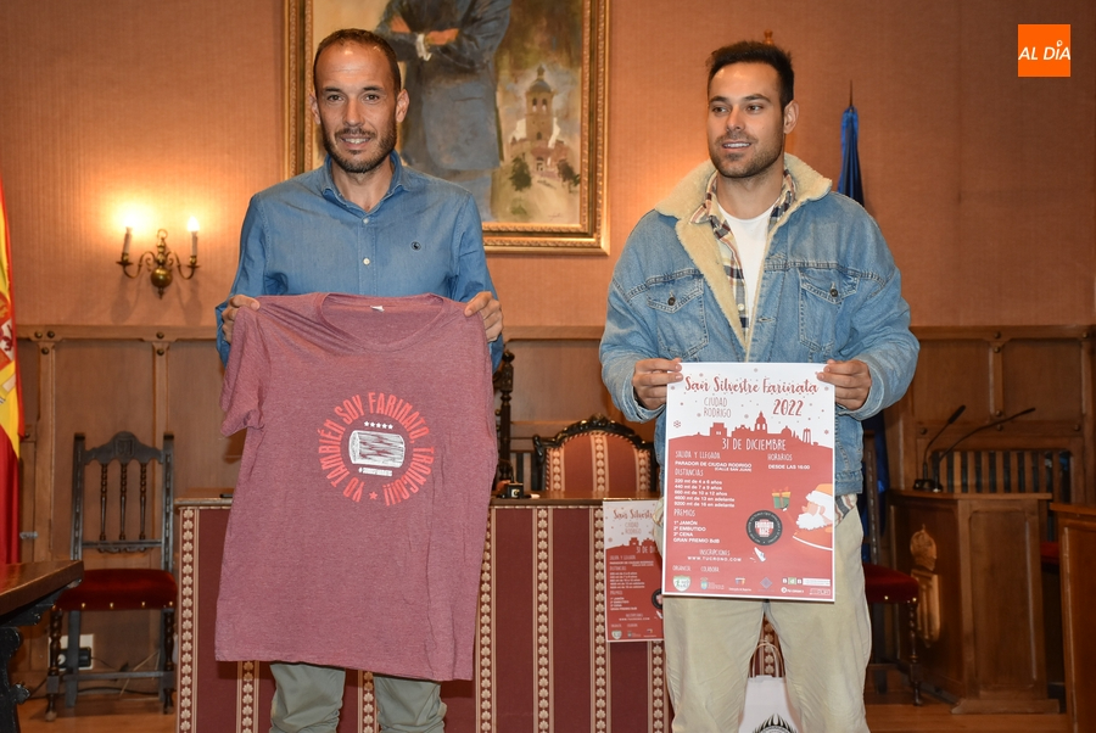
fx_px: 1737
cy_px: 366
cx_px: 548
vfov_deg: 23.8
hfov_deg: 35.0
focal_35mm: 57
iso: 800
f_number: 4.2
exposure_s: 1/60
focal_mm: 38
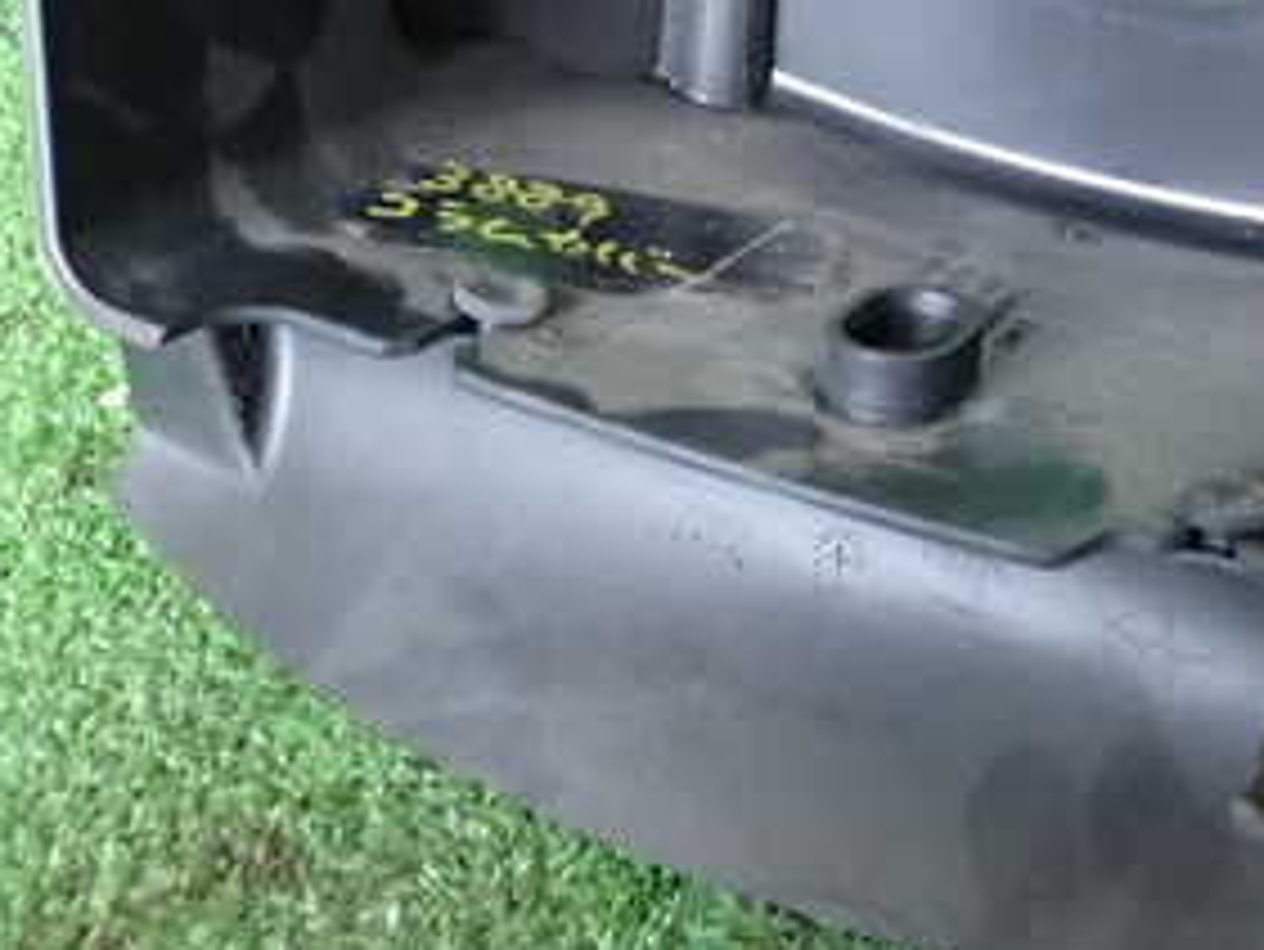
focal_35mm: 64
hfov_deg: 29.8
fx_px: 2338
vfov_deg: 22.4
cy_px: 113
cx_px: 940
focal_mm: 5.4
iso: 320
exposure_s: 1/30
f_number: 2.3
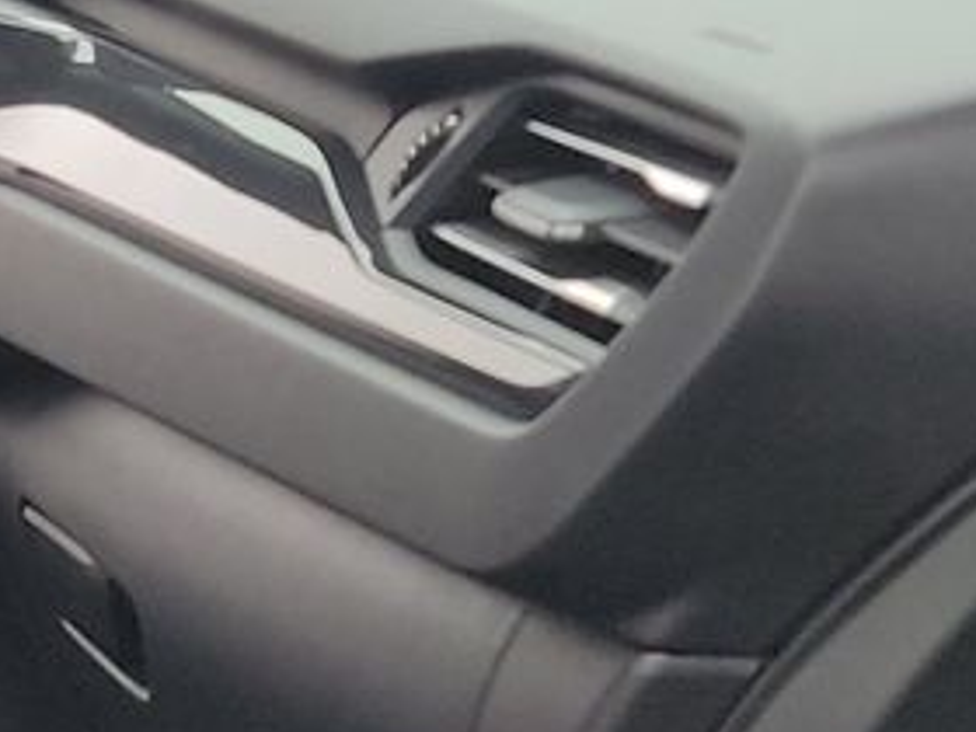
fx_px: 3863
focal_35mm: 137
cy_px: 523
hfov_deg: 12.8
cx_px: -899
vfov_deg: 10.8
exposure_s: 1/59
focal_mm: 6.7
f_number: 1.8
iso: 188
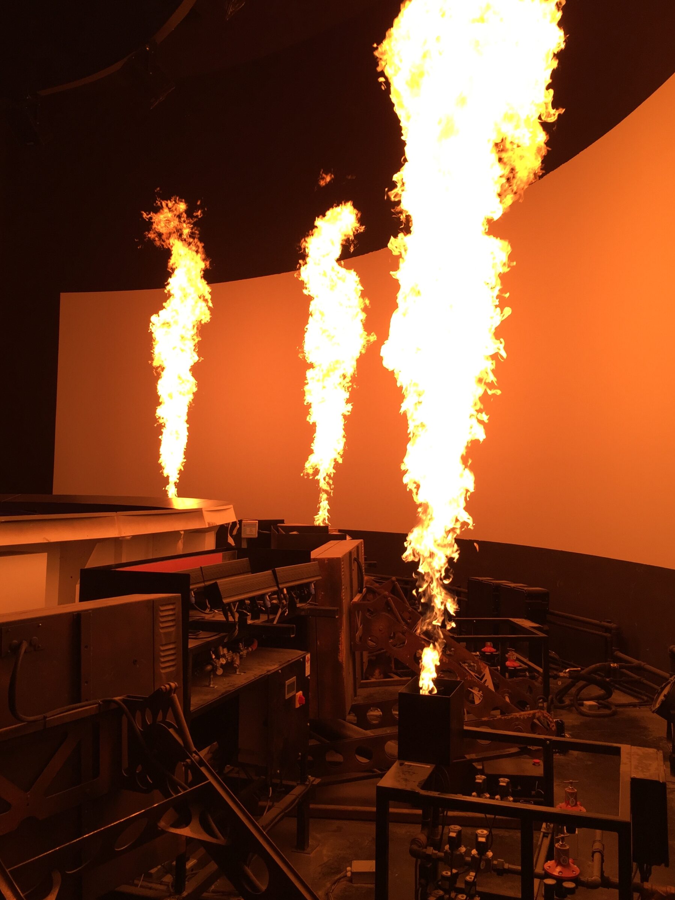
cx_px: 342
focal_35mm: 31
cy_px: 421
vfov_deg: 58.3
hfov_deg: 45.4
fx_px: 806
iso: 32
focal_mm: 4.15
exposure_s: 1/377
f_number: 2.2
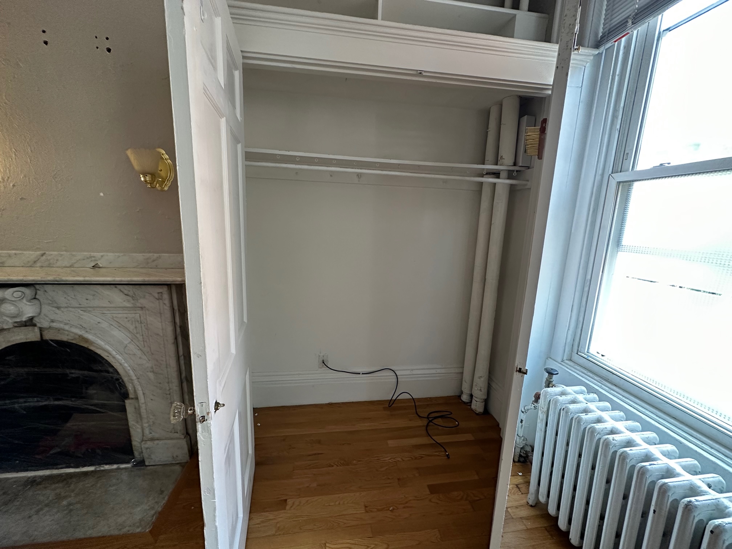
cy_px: 274
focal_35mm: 14
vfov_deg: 85.7
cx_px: 366
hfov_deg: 102.1
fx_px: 296
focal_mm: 2.22
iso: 200
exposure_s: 1/60
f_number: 2.2
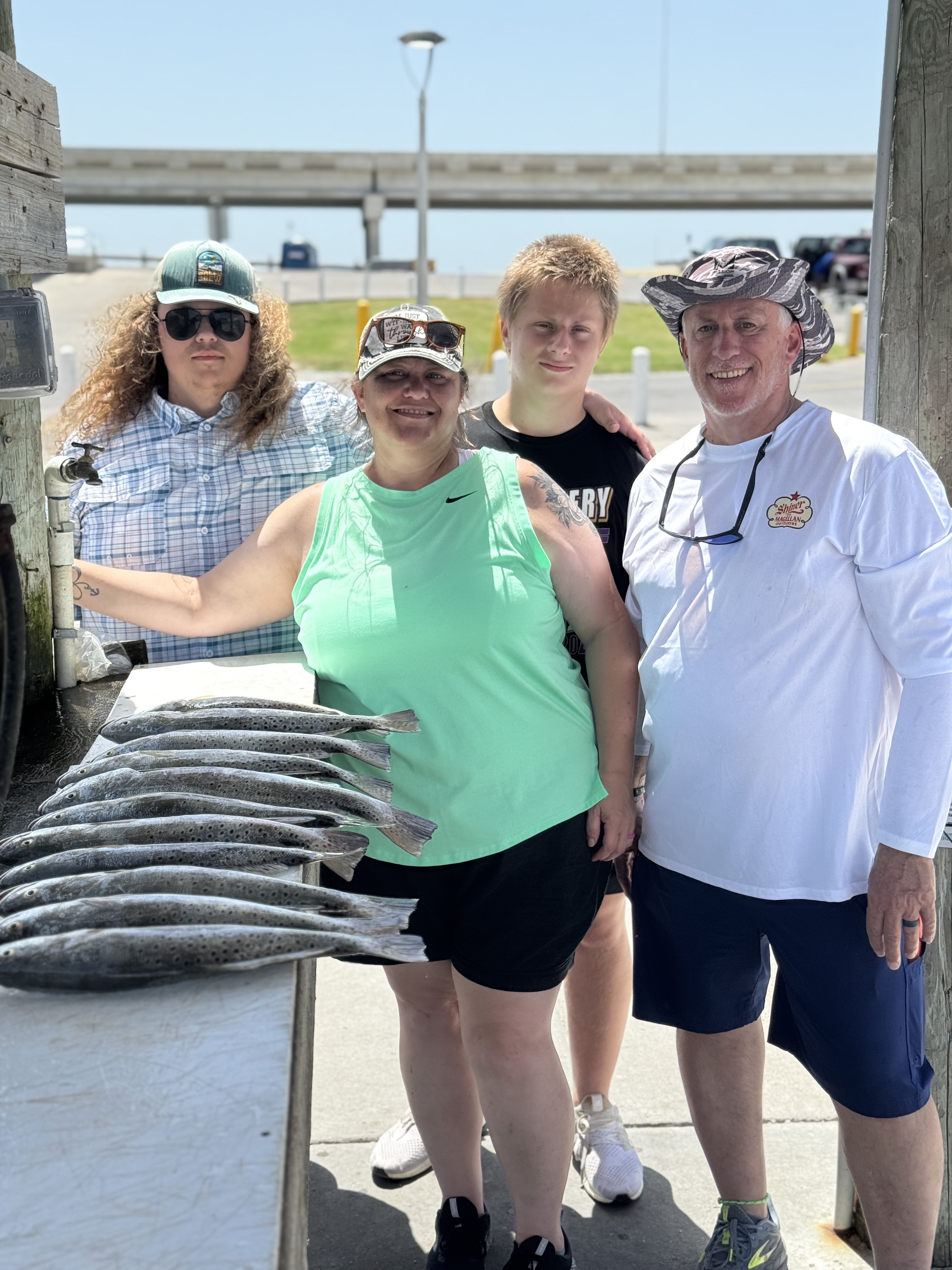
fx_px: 1760
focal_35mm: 48
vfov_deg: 39.7
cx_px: 476
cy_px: 635
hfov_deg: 30.3
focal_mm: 6.76
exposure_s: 1/3425
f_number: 1.78
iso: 64
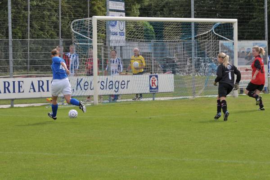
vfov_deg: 6.8
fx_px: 1517
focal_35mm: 202
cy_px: 90
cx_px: 135
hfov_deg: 10.2
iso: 200
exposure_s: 1/500
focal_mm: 135
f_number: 8
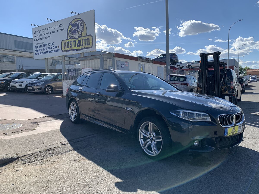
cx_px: 130
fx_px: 195
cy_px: 97
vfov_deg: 53.1
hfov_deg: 67.3
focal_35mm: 26
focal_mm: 4.25
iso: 25
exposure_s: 1/2364
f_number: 1.8
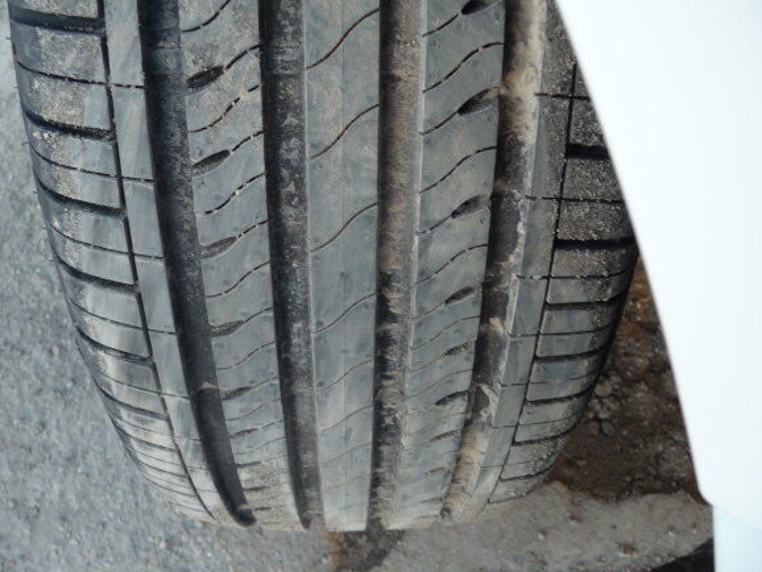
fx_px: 683
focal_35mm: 31
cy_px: 282
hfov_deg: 58.3
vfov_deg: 45.5
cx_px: 357
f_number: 3.3
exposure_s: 1/40
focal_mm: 4.7
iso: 100
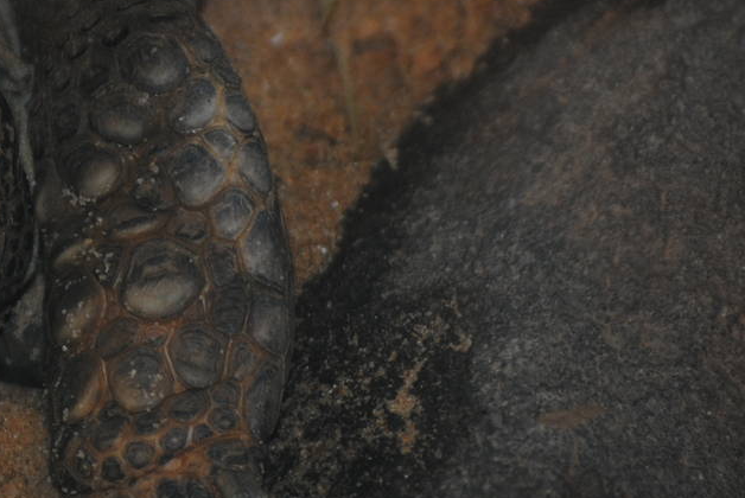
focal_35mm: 390
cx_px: -33
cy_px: 114
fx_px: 8078
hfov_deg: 5.3
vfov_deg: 3.5
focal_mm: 102
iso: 200
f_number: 4.5
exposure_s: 1/60
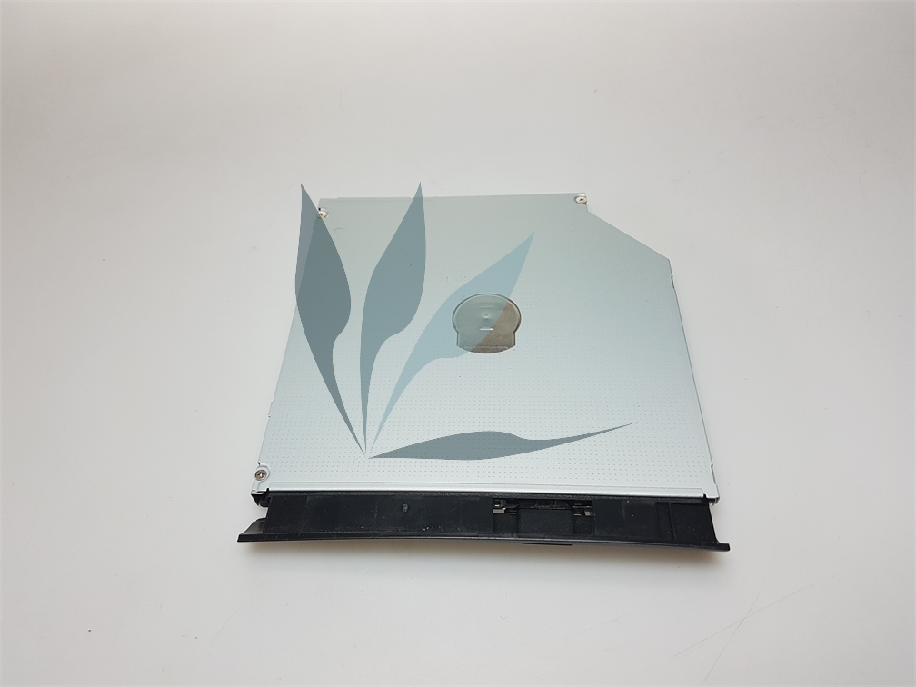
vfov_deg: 53.1
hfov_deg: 67.3
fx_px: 688
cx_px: 458
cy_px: 344
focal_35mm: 26
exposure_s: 1/100
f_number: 1.7
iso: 40
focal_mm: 4.2
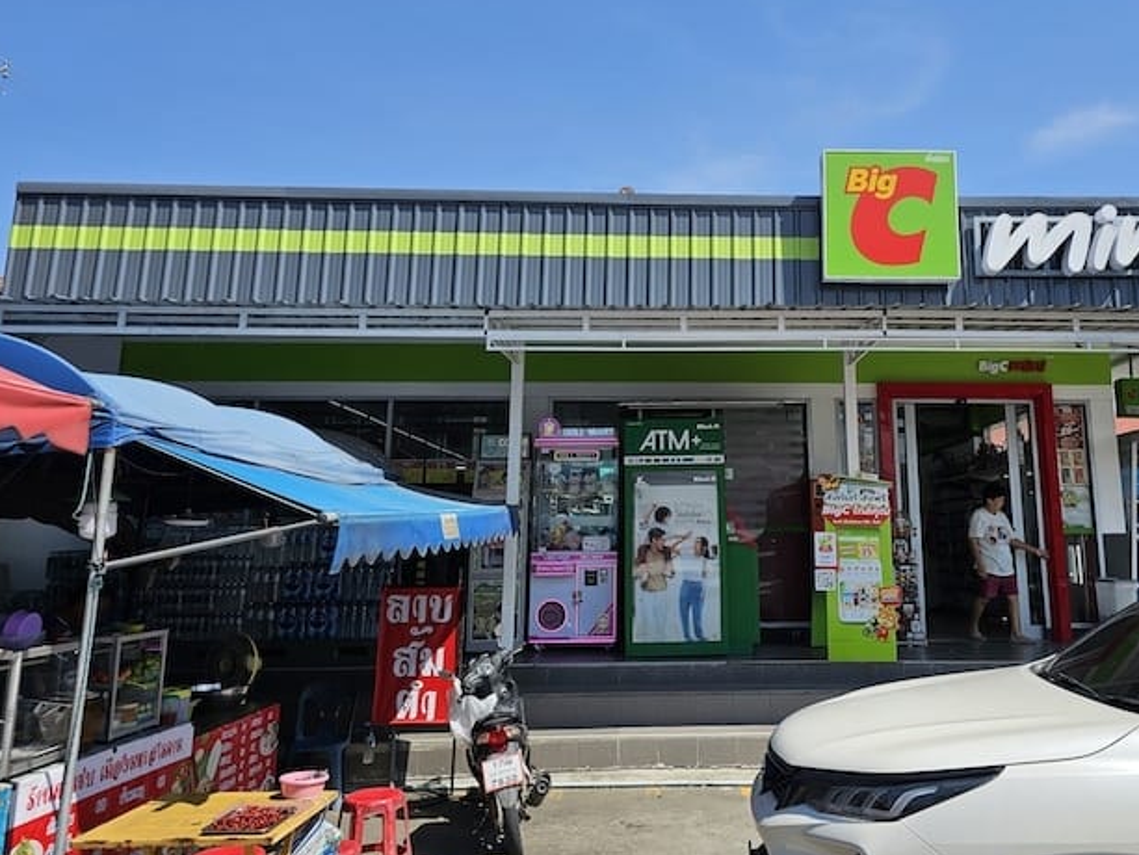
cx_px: 697
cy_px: 327
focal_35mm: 30
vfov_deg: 46.4
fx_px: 987
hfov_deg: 59.3
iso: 10
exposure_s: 1/823
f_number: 1.7
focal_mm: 6.3
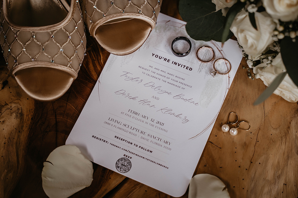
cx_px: 149
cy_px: 99
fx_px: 563
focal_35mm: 68
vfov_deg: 20.0
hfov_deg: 29.7
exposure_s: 1/160
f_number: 3.5
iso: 500
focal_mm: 68
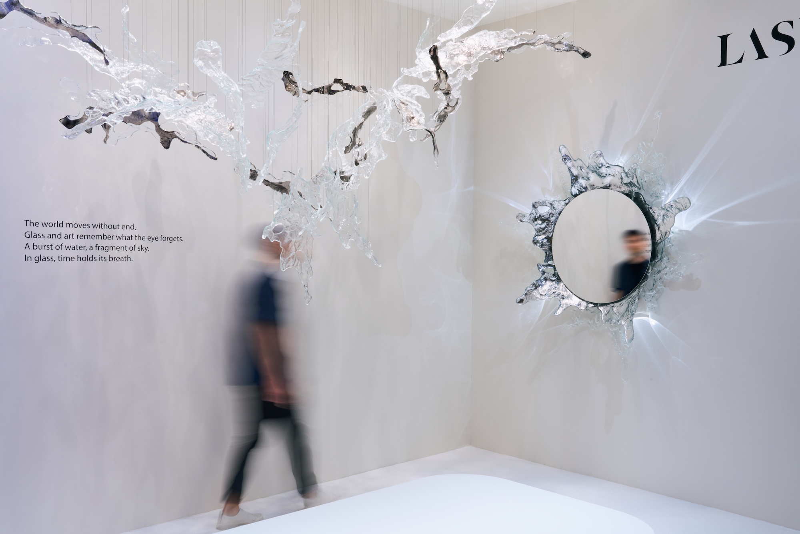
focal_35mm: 35
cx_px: 400
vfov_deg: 37.9
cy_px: 267
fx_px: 778
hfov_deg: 54.4
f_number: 20
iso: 125
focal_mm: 35
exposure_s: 1/3
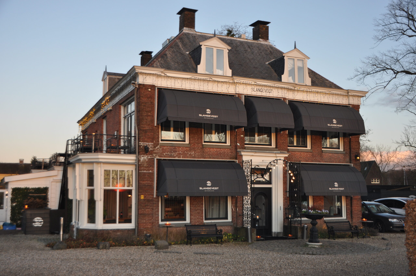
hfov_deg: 48.0
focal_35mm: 40
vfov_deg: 32.9
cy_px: 138
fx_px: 467
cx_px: 208
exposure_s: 1/200
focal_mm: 27
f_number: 3.8
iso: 280
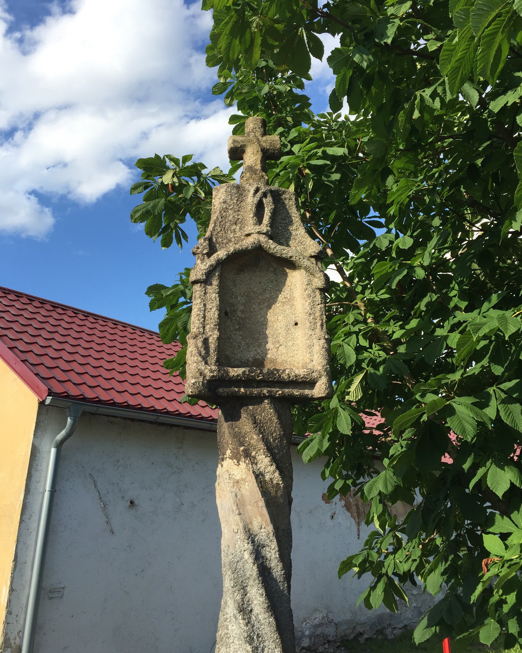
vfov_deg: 57.2
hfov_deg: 47.1
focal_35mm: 31
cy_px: 318
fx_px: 599
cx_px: 259
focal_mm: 4.15
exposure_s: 1/1236
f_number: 2.2
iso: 32
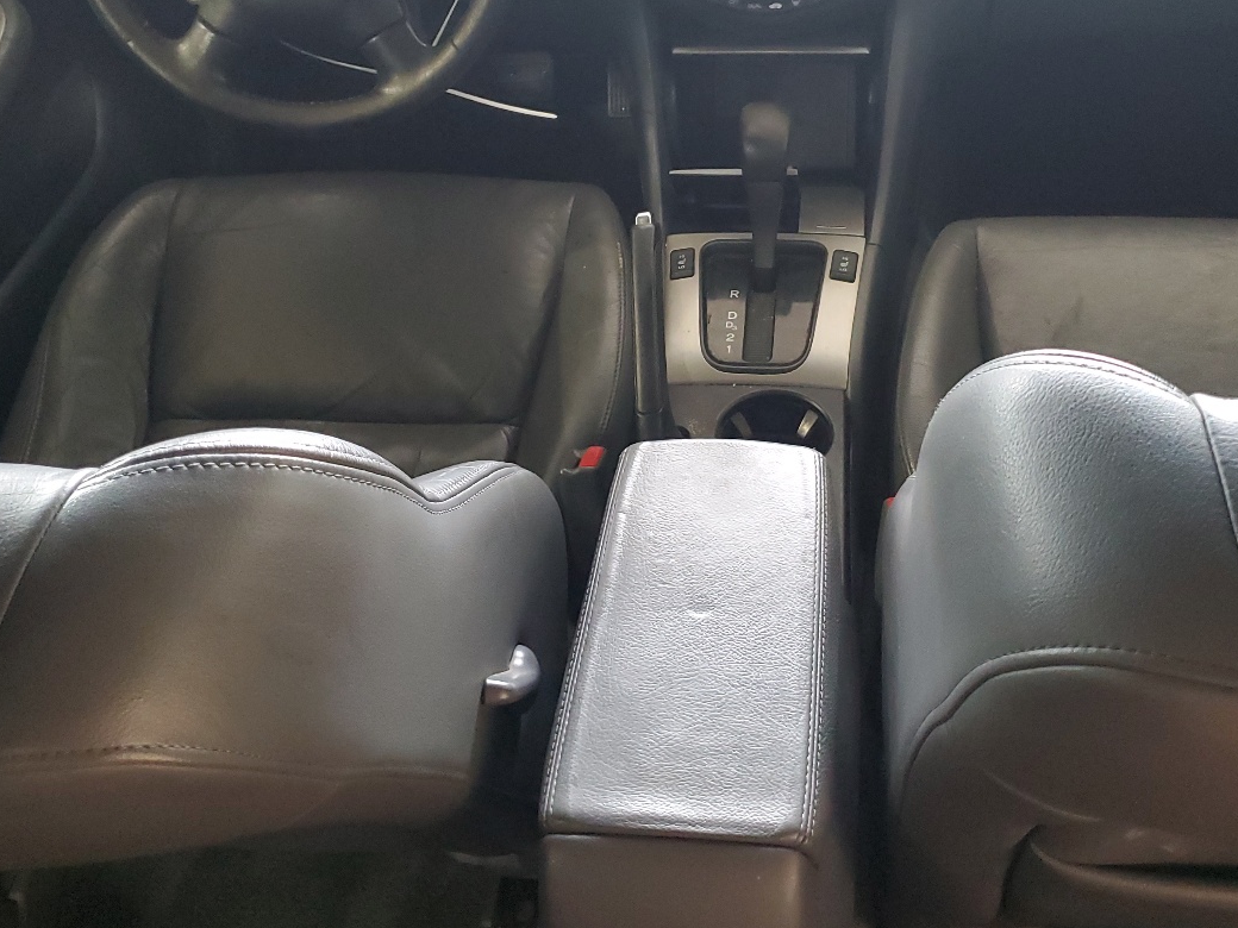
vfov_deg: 35.6
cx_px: 699
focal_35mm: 40
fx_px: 1431
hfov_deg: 46.7
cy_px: 312
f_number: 1.5
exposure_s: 1/20
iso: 310
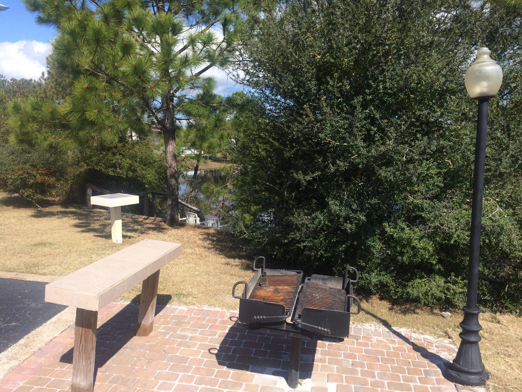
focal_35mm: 29
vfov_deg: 48.2
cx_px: 261
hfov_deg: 61.7
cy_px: 196
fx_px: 437
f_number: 2.2
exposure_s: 1/1786
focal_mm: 4.15
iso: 32
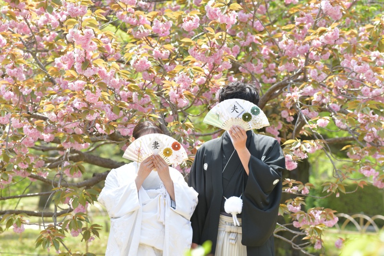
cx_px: 192
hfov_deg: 19.5
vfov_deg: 13.0
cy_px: 128
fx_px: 1120
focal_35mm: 105
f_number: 4.5
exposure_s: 1/200
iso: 100
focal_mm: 105
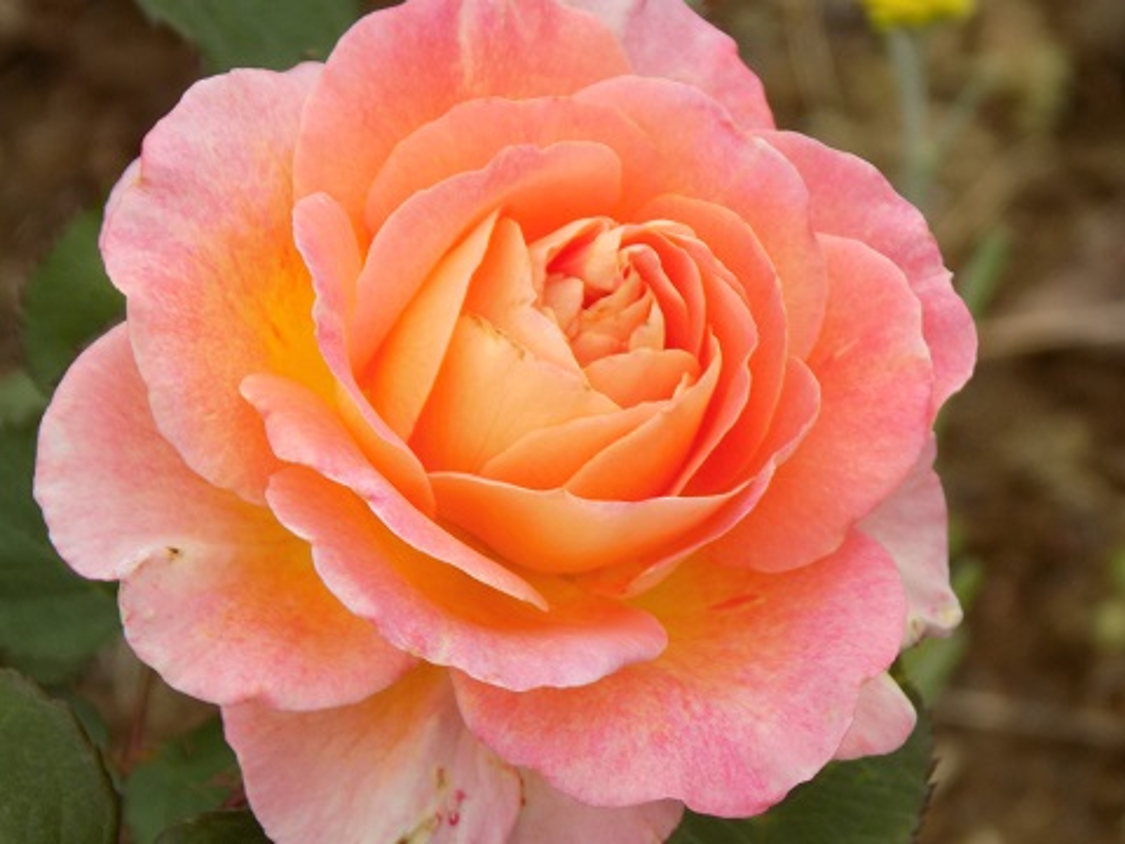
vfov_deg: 3.7
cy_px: 422
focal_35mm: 402
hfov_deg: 4.9
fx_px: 13065
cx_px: 562
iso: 80
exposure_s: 1/60
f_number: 5.9
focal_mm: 71.5
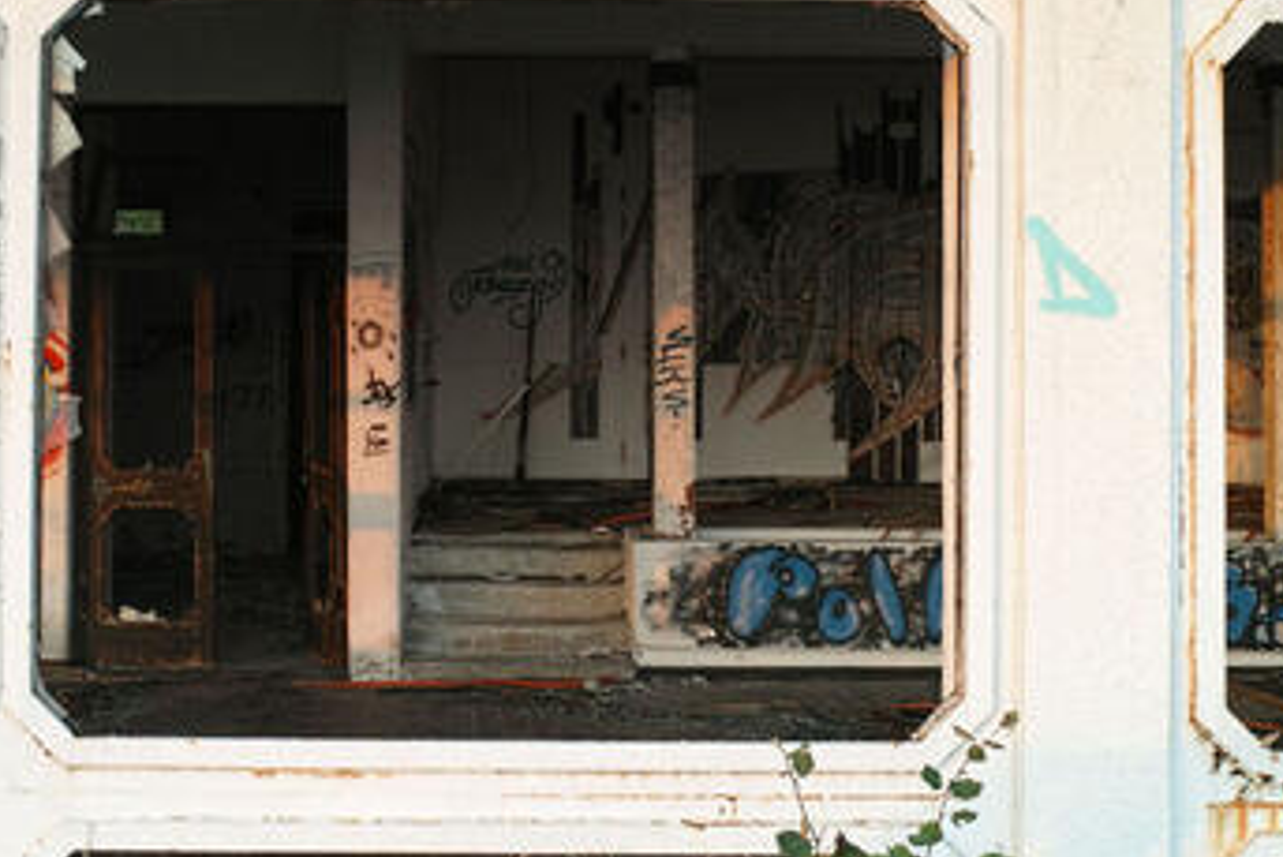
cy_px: 329
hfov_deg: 40.1
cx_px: 486
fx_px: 1747
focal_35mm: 49
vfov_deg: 27.5
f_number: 11
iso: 100
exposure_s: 1/2.5
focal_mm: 19
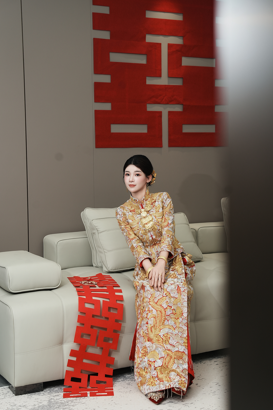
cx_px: 138
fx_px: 705
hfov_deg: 21.9
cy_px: 207
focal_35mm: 62
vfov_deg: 32.4
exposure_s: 1/125
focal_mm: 61
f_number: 4.5
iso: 200
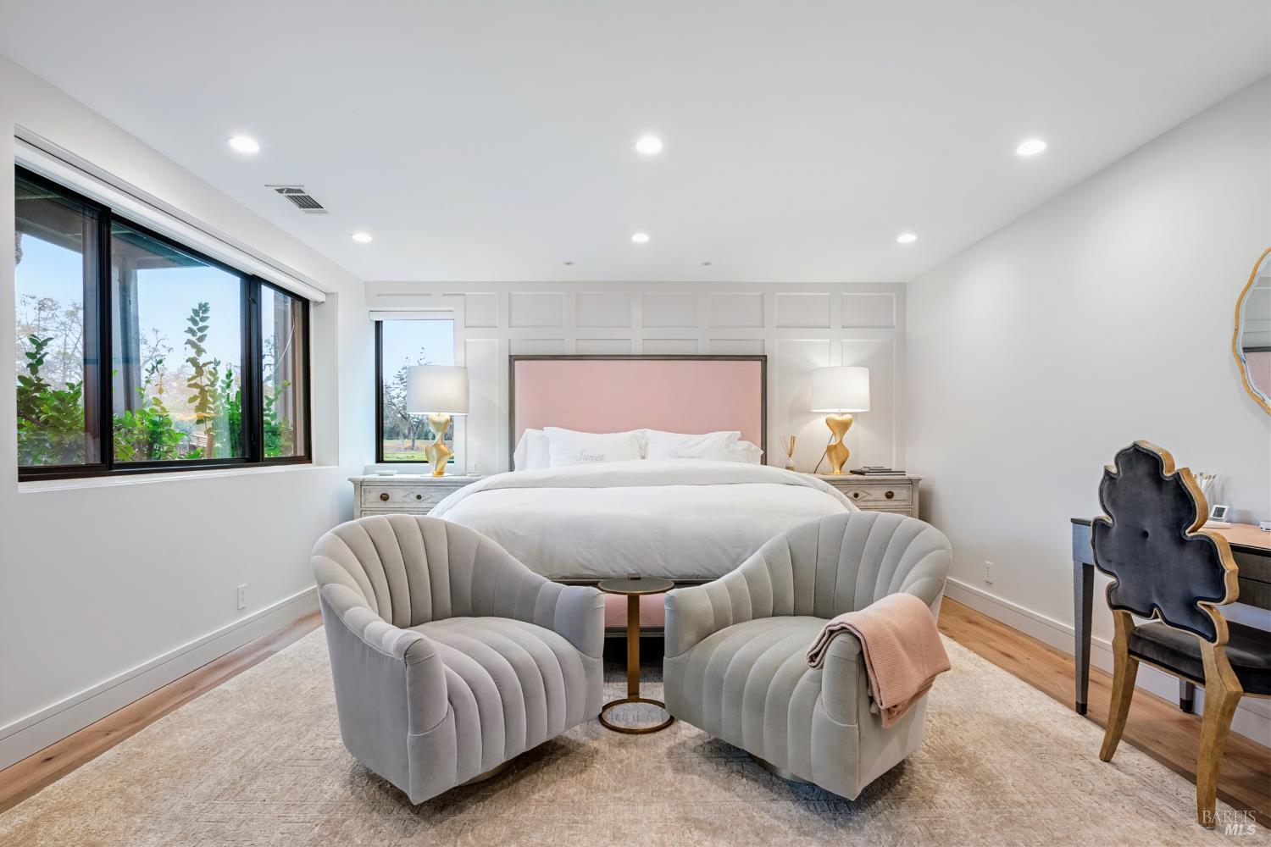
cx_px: 636
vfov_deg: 70.4
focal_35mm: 17
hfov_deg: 93.3
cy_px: 424
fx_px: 600
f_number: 9
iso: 320
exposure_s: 1/2
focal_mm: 11.5
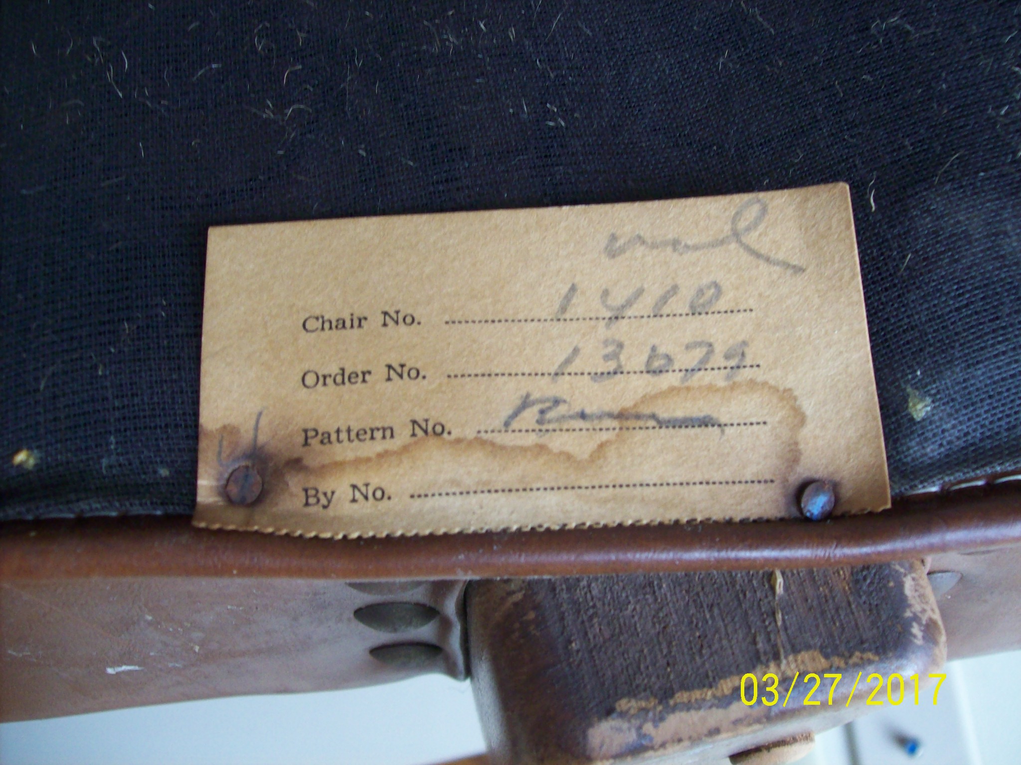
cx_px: 510
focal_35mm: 36
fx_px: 1062
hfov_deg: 51.4
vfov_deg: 39.7
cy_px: 382
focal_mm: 6
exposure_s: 1/34.6
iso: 160
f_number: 2.7
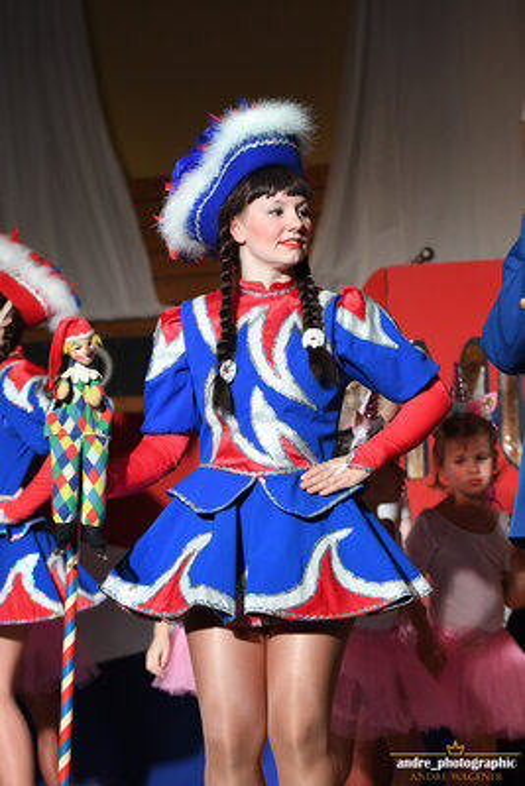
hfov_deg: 11.2
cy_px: 393
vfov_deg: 16.6
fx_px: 2688
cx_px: 262
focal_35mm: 123
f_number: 3.2
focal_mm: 82
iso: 1600
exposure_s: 1/400
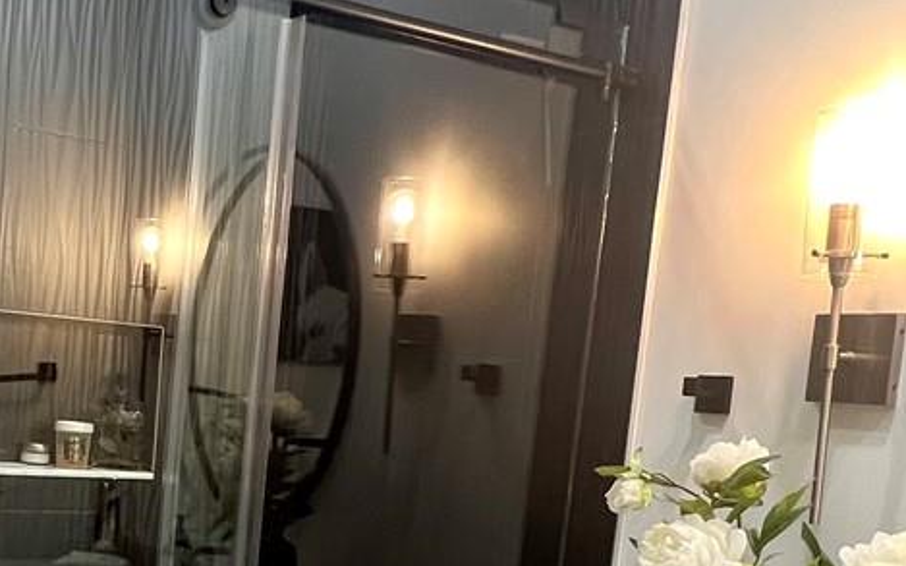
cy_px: 537
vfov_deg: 26.3
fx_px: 1160
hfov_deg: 41.1
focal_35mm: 47
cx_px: 197
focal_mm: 1.57
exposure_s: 1/60
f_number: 1.8
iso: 250
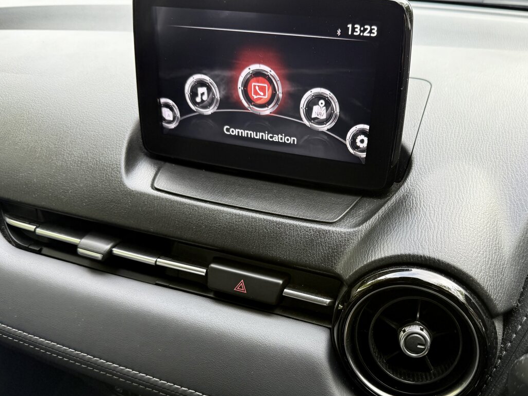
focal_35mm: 30
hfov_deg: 59.7
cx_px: 305
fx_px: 458
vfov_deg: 46.5
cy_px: 238
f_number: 1.78
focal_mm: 6.76
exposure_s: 1/204
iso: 100
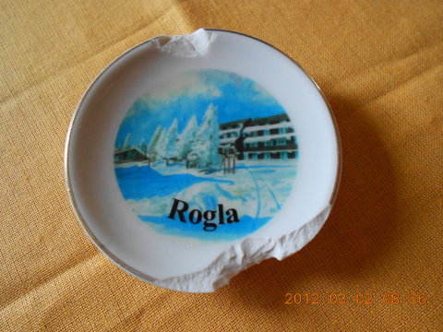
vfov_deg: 48.2
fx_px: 371
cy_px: 166
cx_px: 222
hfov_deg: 61.7
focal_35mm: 29
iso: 400
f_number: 3.4
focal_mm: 5.1
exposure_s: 1/40
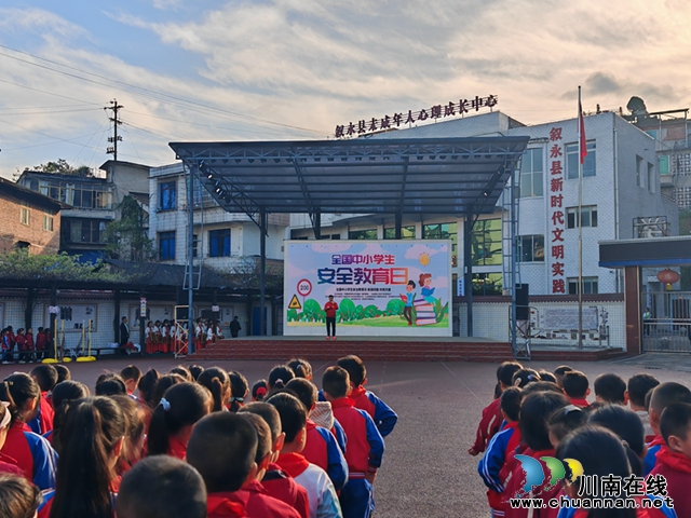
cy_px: 259
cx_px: 346
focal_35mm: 38
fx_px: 759
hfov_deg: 49.0
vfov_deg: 37.7
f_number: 1.6
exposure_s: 1/1600
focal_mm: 7.62
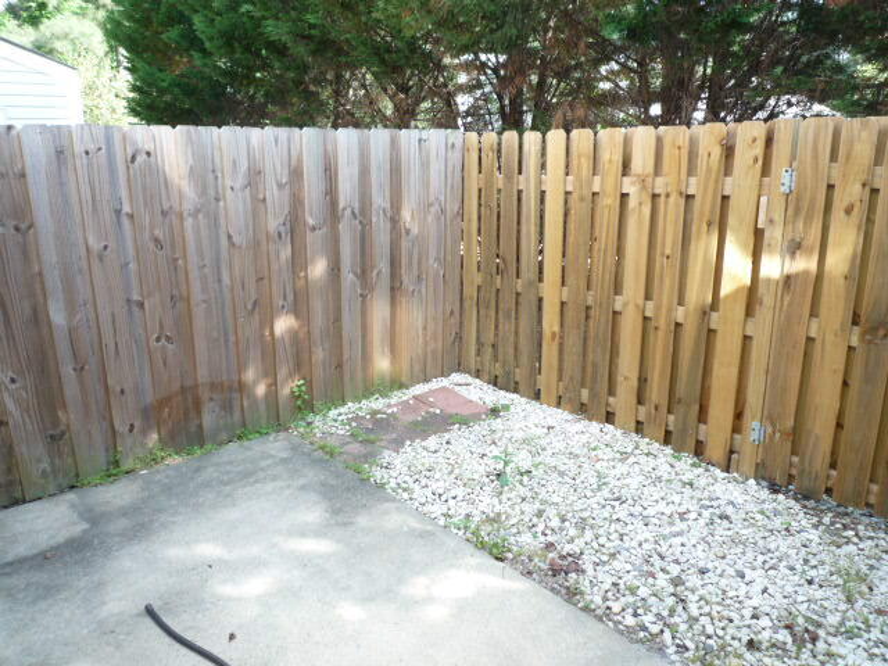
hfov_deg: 69.4
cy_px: 333
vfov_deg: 54.9
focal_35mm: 25
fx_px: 641
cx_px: 444
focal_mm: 4.4
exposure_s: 1/80
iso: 100
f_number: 2.8
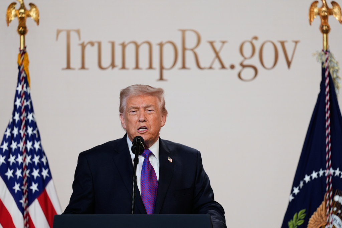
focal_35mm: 300
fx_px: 2850
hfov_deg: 6.9
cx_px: 171
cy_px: 114
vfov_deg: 4.6
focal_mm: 300
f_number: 2.8
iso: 400
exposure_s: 1/250
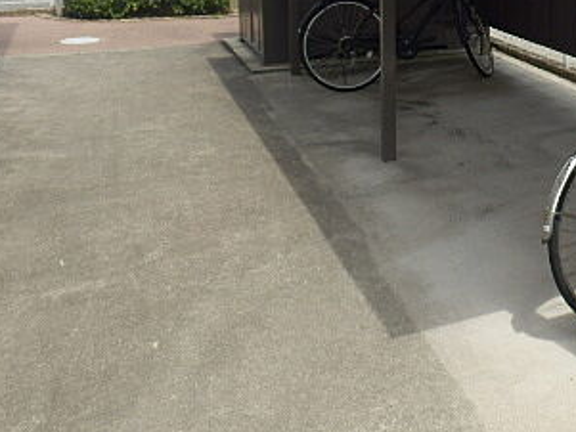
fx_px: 849
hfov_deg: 34.9
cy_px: 8
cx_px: 540
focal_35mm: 51
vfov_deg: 27.1
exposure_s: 1/800
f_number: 3
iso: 80
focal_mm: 4.2
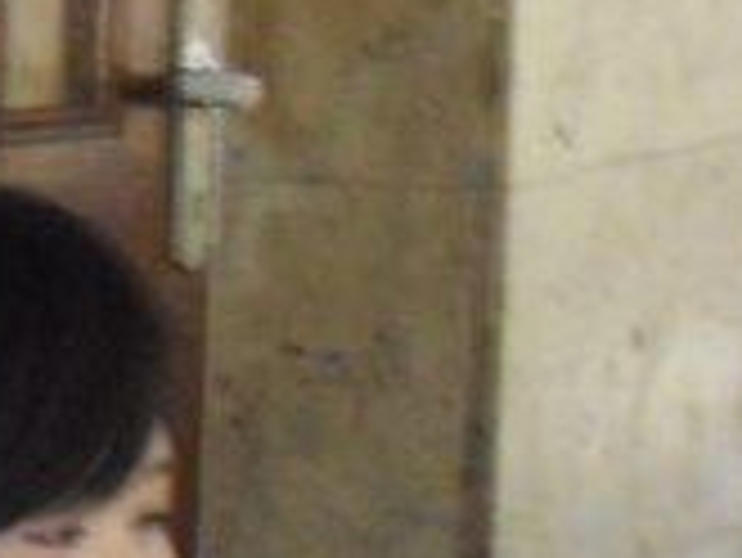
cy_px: 1534
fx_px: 8666
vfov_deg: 3.6
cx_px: -1430
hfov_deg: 4.7
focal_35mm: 404
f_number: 3.8
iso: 400
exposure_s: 1/60
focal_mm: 10.7
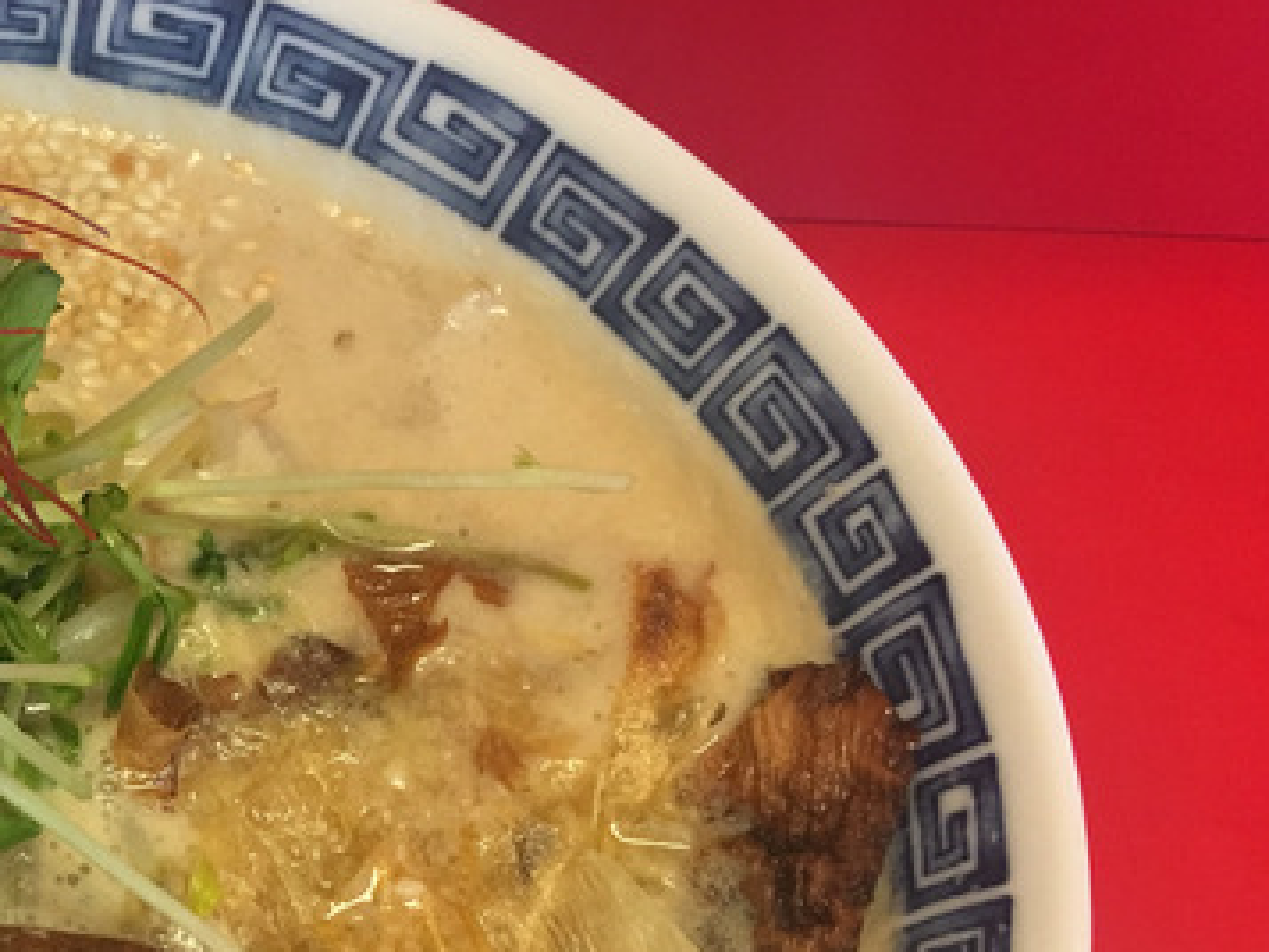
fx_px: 2384
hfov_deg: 27.4
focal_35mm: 65
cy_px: 941
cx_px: -114
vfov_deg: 21.8
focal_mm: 4.15
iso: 50
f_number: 2.2
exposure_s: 1/15
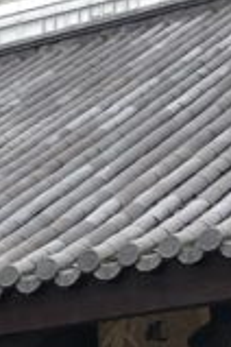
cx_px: -423
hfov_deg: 6.7
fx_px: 1809
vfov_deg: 9.8
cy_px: 810
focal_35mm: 188
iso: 20
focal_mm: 3.99
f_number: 1.8
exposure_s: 1/113
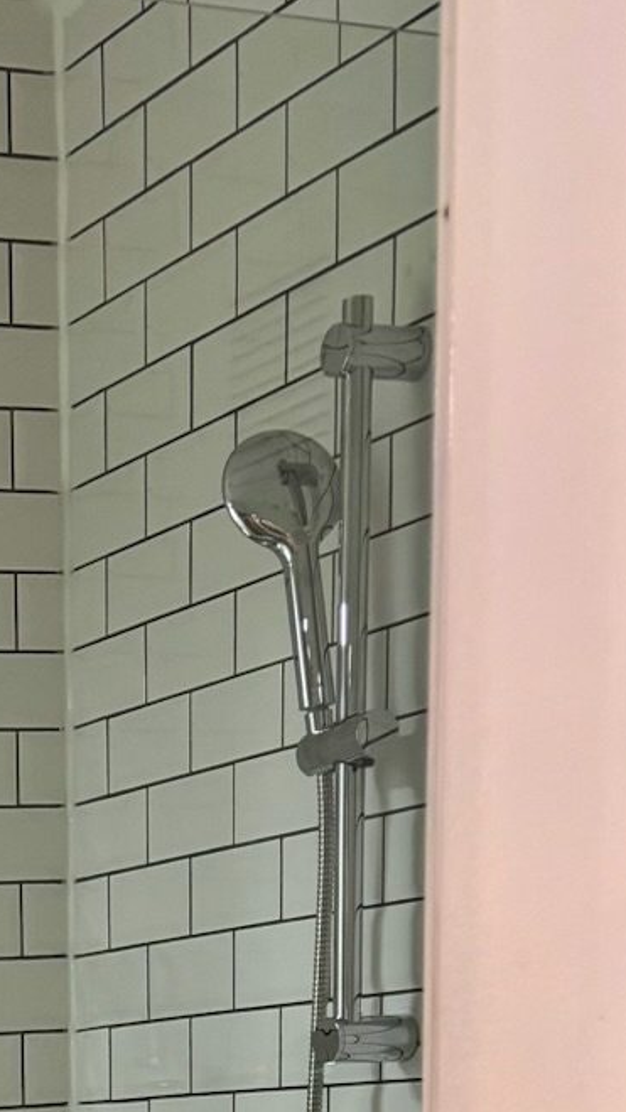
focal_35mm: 88
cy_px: 1721
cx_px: -402
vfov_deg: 20.3
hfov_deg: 12.8
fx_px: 2595
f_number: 1.6
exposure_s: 1/50
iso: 125
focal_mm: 5.96
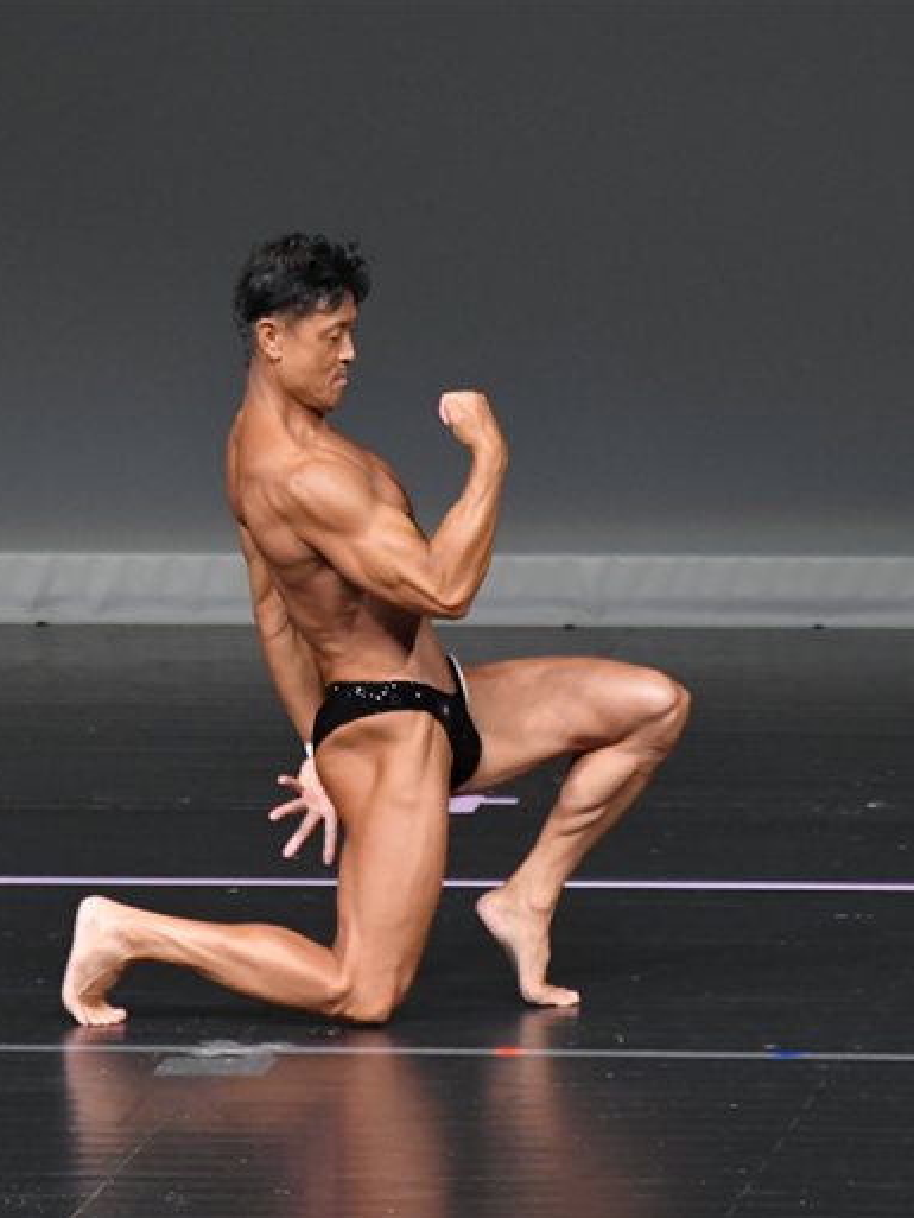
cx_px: 372
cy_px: 610
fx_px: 19144
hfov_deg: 2.7
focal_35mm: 544
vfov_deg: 3.6
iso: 4000
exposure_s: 1/400
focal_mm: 250
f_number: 5.6
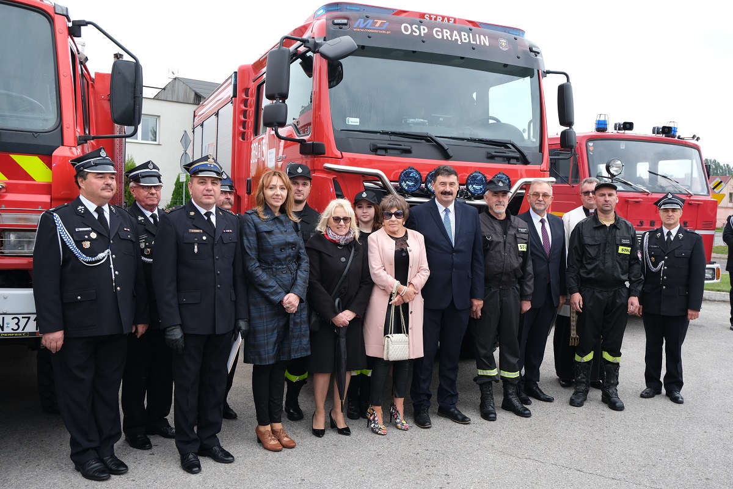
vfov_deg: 41.1
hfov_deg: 58.7
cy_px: 244
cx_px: 366
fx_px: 652
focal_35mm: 32
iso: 160
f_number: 5
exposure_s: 1/75
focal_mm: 21.5
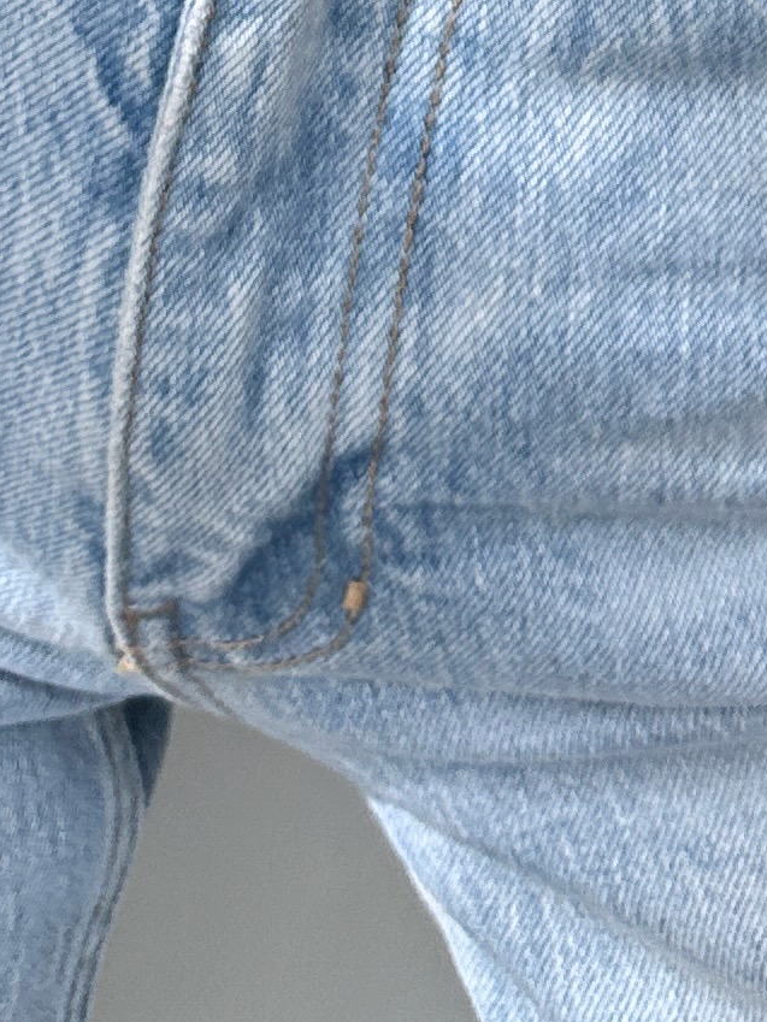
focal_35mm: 114
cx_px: 657
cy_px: -1388
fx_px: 3367
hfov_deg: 12.9
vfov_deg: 13.2
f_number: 1.78
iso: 80
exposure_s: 1/421
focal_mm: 6.86
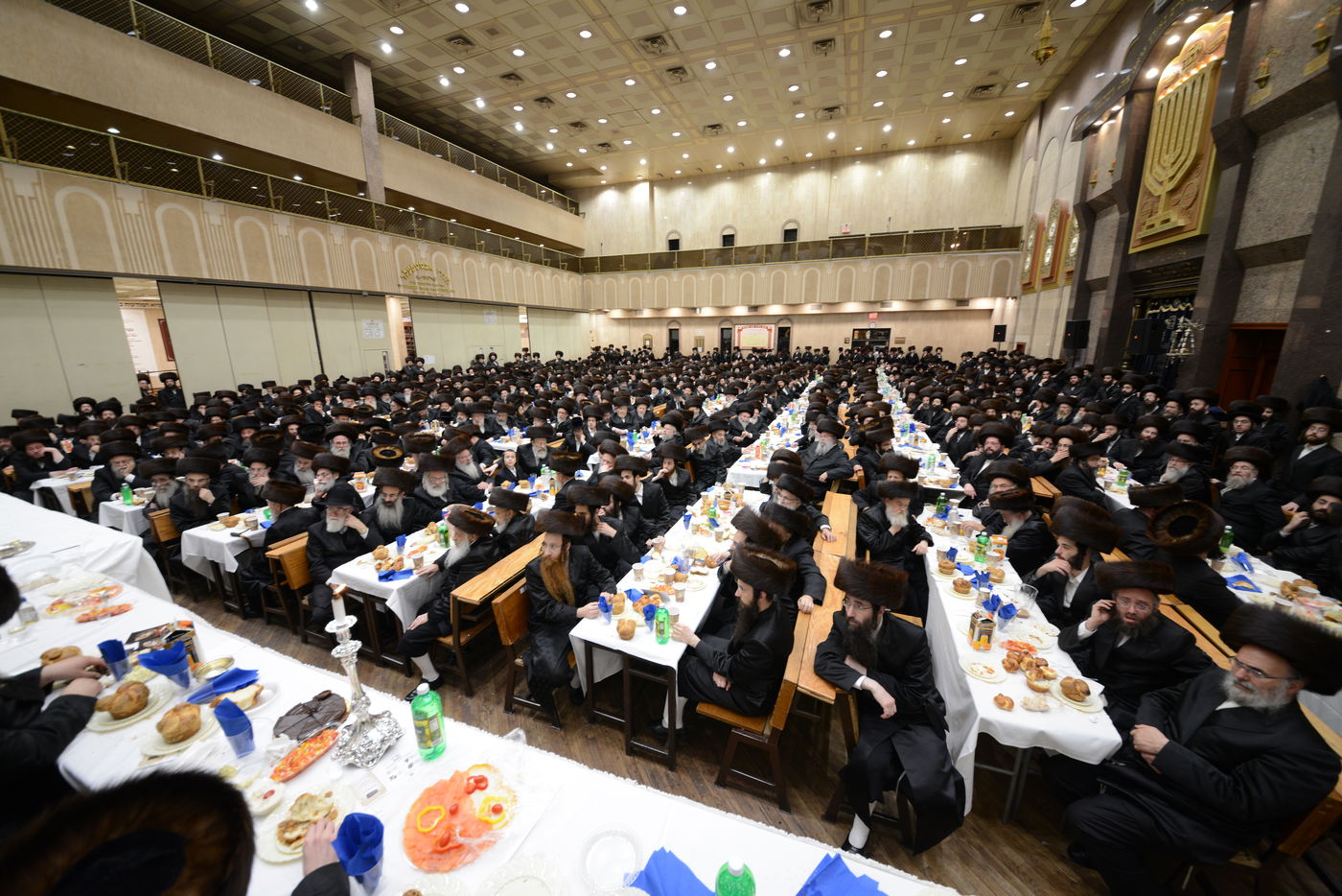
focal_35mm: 12
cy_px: 448
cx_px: 671
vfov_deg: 90.0
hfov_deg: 112.6
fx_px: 447
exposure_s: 1/30
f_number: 4.5
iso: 800
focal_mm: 12
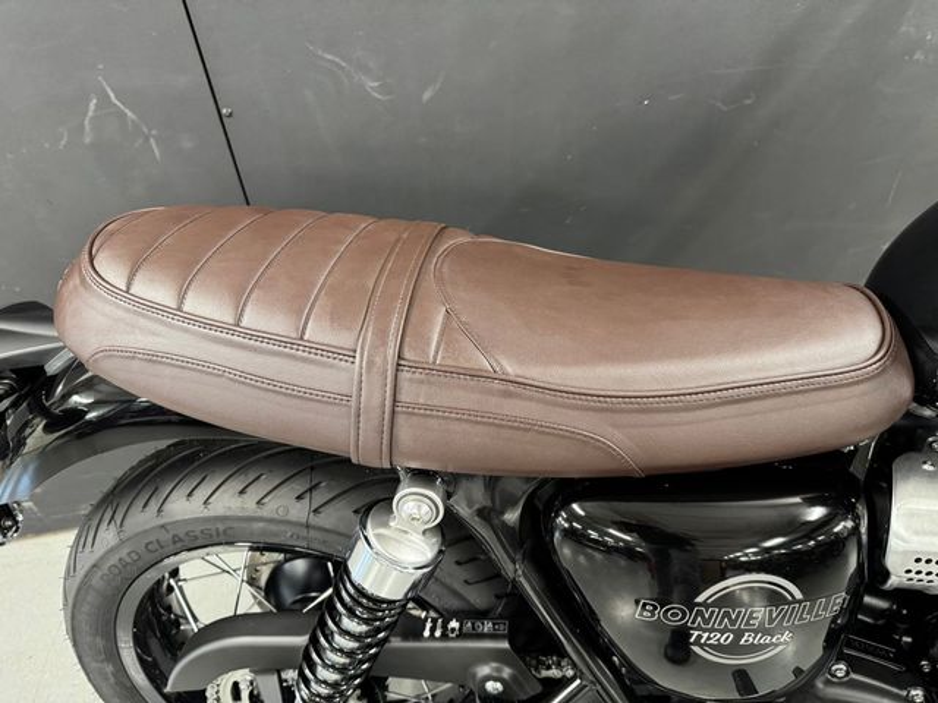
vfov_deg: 56.8
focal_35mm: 24
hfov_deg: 71.6
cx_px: 469
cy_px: 352
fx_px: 650
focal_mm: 6.76
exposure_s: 1/50
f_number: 1.78
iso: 640
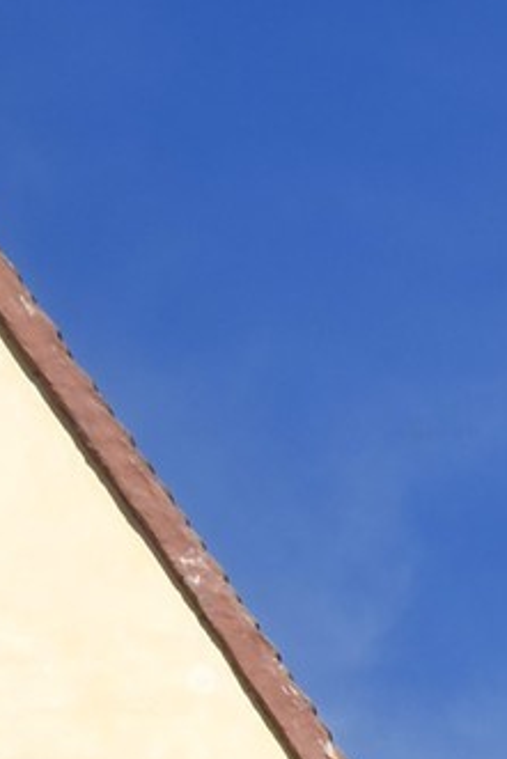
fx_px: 6119
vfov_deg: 6.5
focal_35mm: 290
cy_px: 2278
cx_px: 1521
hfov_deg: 4.5
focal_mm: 40
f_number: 18
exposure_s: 1/200
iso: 200
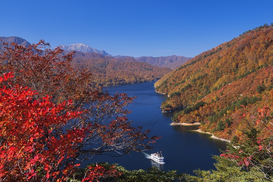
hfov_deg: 50.7
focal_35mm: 38
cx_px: 136
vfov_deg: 35.1
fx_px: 288
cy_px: 91
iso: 200
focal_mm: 38
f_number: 16
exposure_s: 1/30
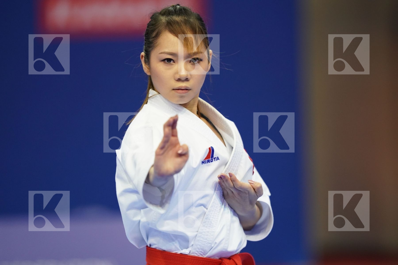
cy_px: 132
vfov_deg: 3.4
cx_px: 199
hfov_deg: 5.2
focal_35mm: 400
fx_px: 4422
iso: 3200
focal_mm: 400
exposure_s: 1/500
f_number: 2.8
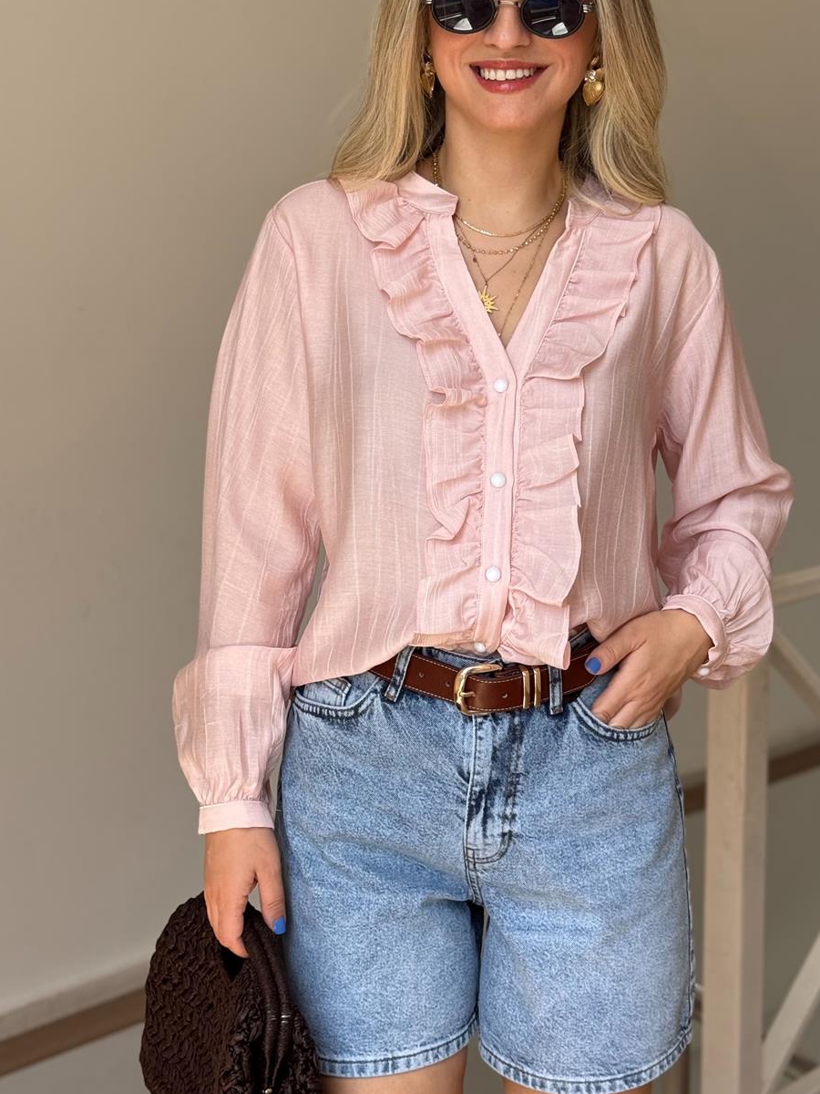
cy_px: 479
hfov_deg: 22.9
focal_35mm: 64
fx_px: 2021
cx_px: 512
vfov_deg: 30.2
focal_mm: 6.76
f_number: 1.78
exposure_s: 1/412
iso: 64
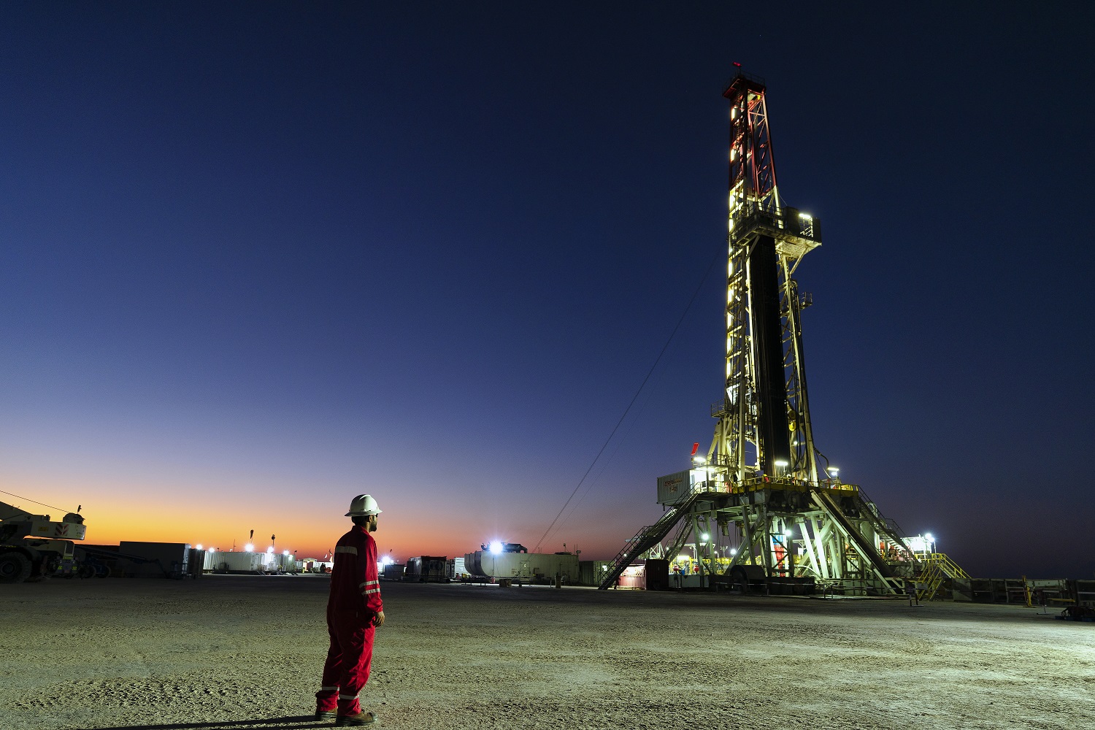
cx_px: 548
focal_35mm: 18
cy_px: 365
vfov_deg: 67.4
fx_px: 547
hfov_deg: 90.0
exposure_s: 1/6
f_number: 4
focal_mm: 18
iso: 400
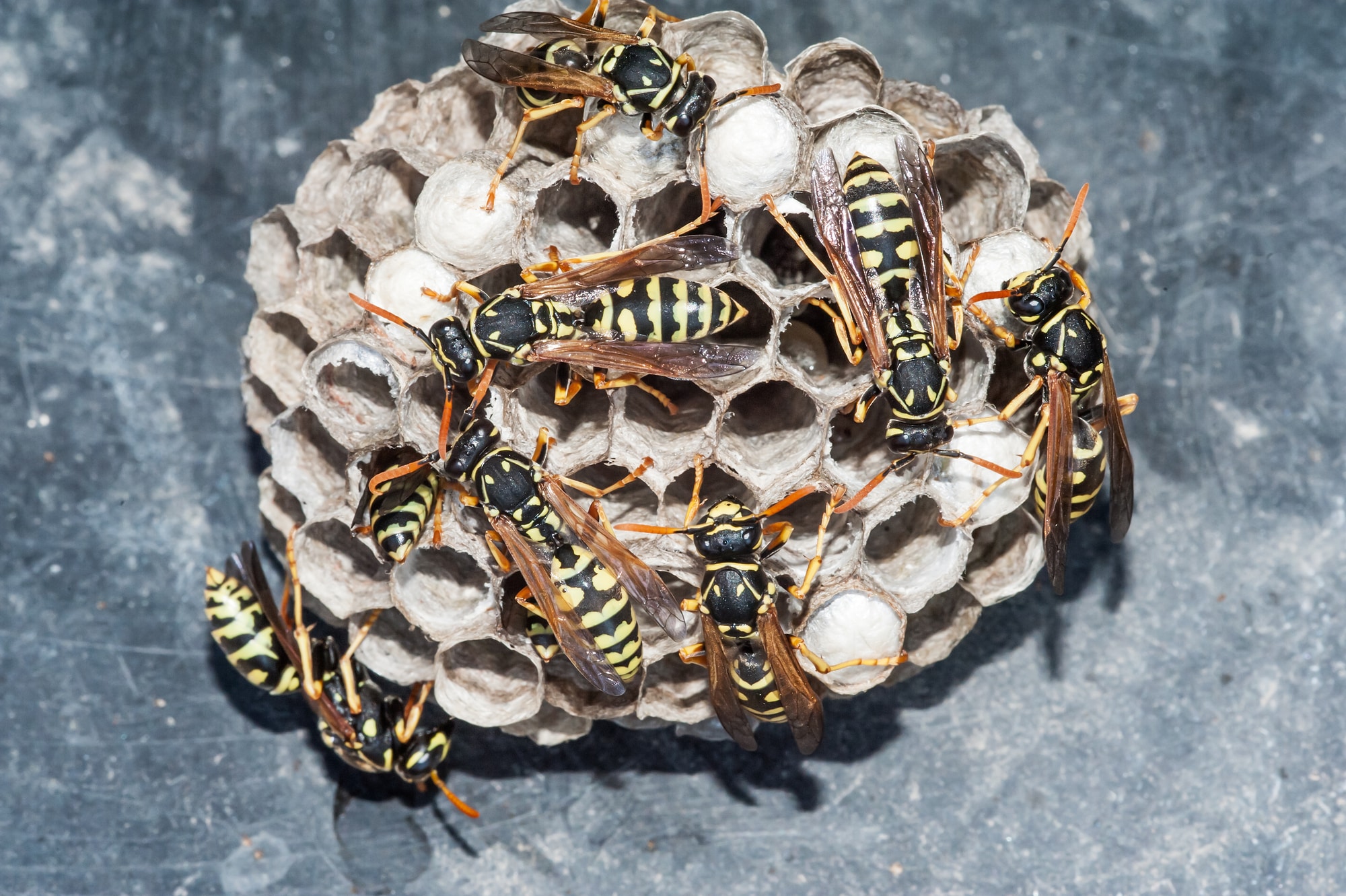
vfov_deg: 13.0
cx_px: 673
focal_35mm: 105
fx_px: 3923
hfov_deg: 19.5
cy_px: 448
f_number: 20
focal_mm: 105
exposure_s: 1/60
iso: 200
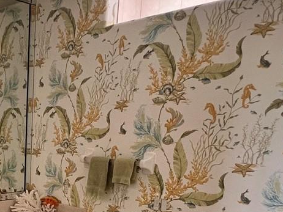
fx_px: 368
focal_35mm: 45
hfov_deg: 37.4
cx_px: -3
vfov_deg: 30.2
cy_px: 206
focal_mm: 1.57
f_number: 1.8
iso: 250
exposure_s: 1/60
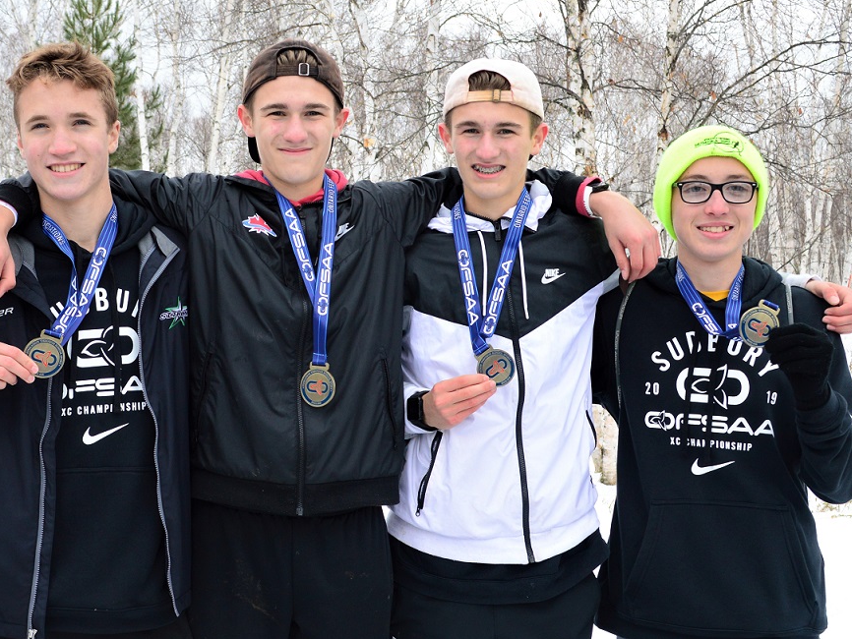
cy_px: 361
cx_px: 252
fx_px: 1133
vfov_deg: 31.5
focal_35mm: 46
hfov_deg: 40.5
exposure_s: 1/250
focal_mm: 22
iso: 400
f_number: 8
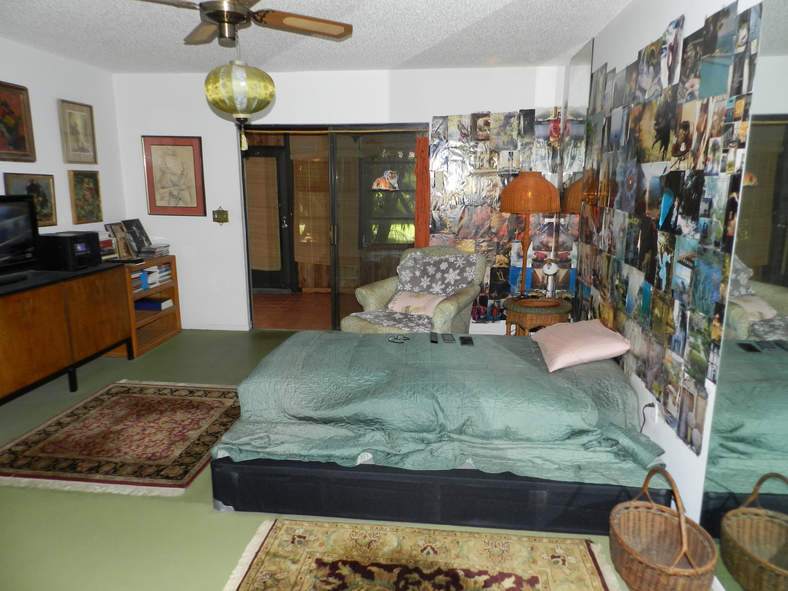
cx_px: 394
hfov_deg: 73.9
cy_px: 296
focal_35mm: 23
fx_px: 524
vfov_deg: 58.9
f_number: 3.4
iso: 200
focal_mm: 4
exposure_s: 1/30
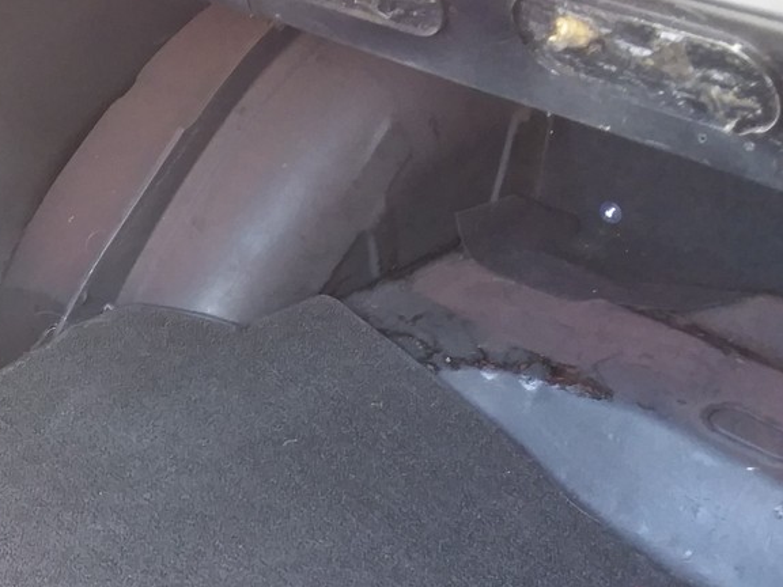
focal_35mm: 48
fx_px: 1086
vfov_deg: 29.9
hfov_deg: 37.6
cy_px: 413
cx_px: 110
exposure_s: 1/30
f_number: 1.9
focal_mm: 2.91
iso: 160
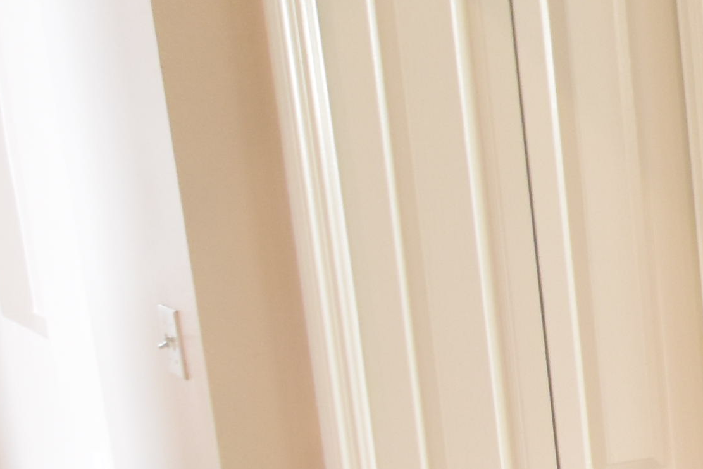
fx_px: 1582
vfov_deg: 16.6
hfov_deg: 17.7
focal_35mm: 81
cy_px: 437
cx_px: 1406
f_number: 3.5
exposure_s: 1/60
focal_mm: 10
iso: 800
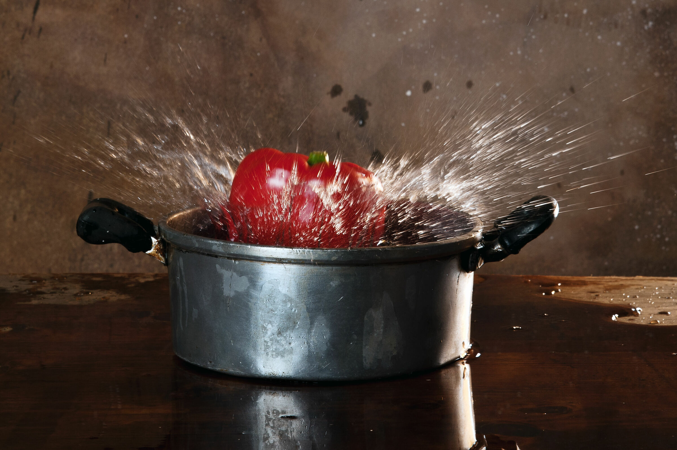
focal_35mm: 92
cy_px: 225
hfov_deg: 22.2
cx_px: 338
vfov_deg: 14.8
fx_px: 1729
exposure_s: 1/250
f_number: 14
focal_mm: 92
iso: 125
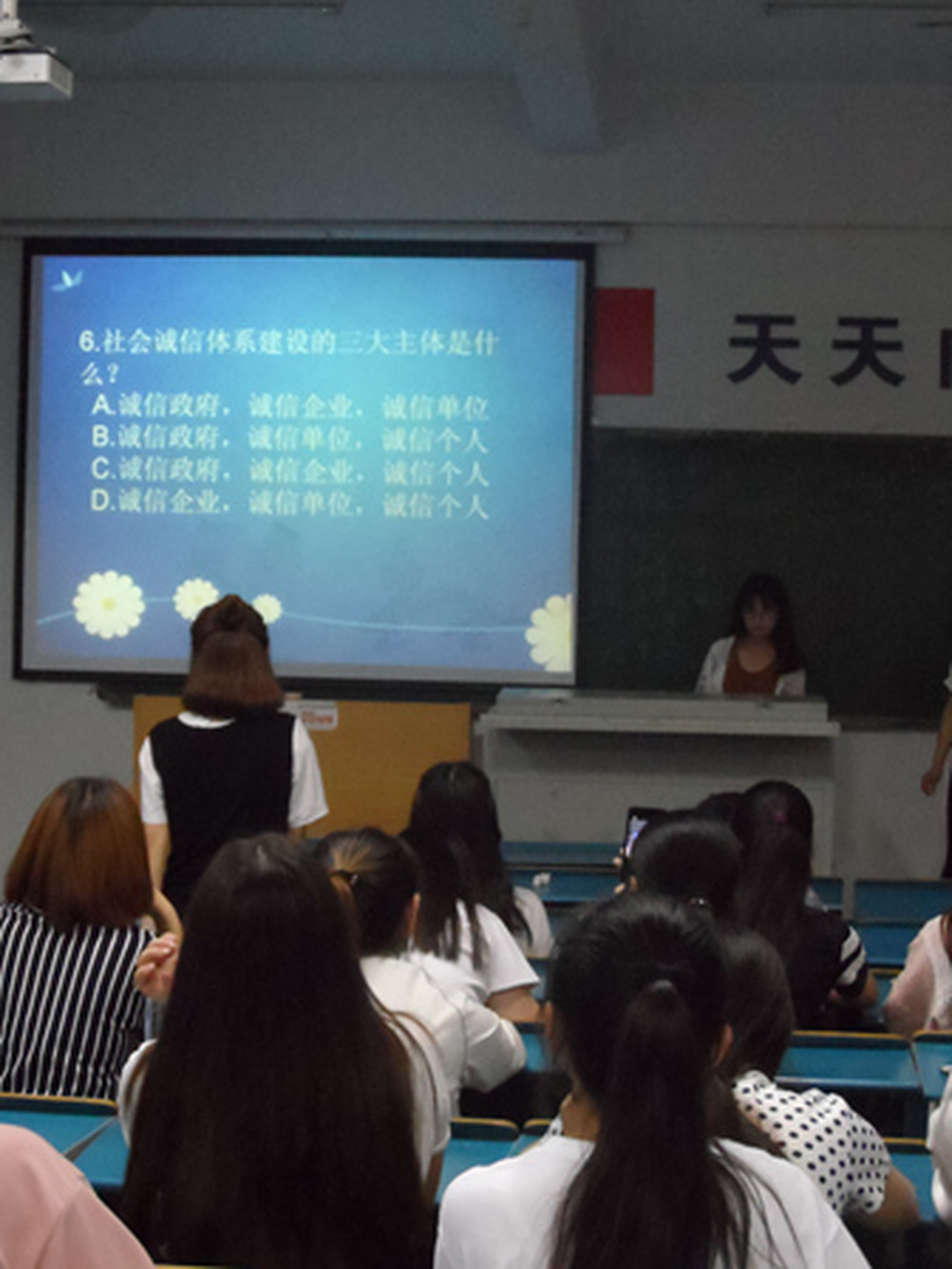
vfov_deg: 27.4
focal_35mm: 71
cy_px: 634
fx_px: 2603
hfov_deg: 20.7
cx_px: 504
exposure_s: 1/20
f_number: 4
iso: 800
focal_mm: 8.7
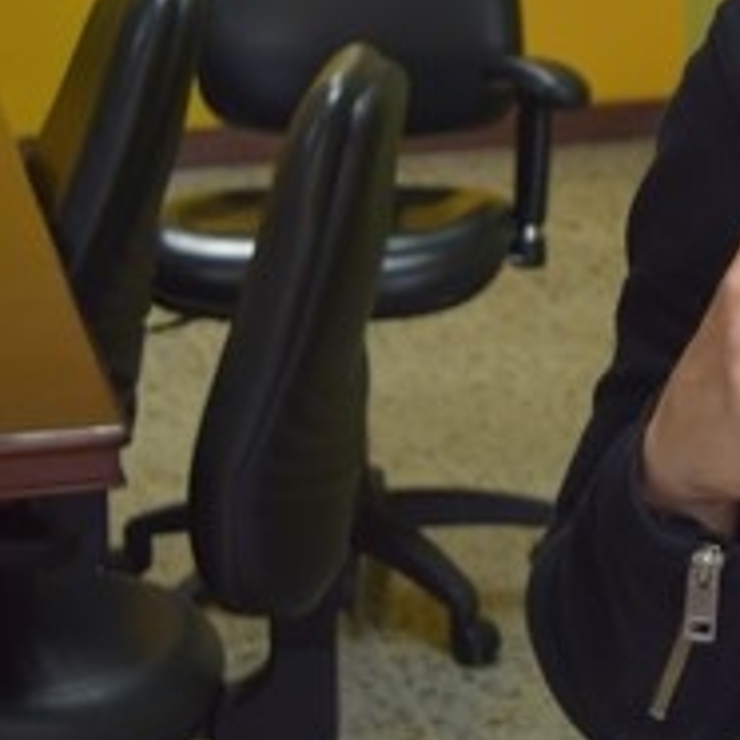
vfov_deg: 11.7
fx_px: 3603
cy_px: 95
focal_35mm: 149
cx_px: 1341
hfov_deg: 10.9
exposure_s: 1/60
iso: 400
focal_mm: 25
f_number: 4
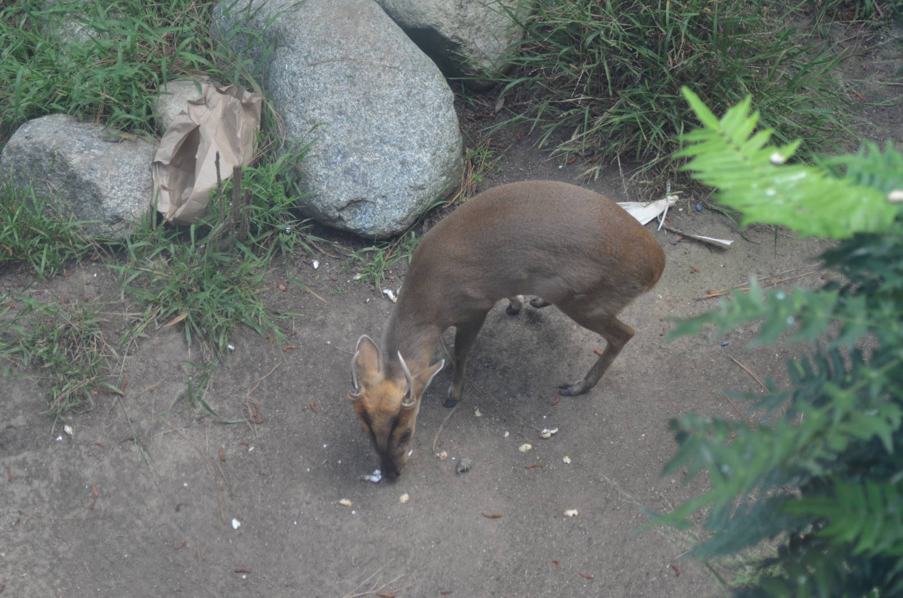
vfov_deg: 11.1
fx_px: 3079
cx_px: 452
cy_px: 299
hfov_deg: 16.7
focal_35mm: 123
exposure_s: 1/320
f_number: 4.5
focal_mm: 82
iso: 400
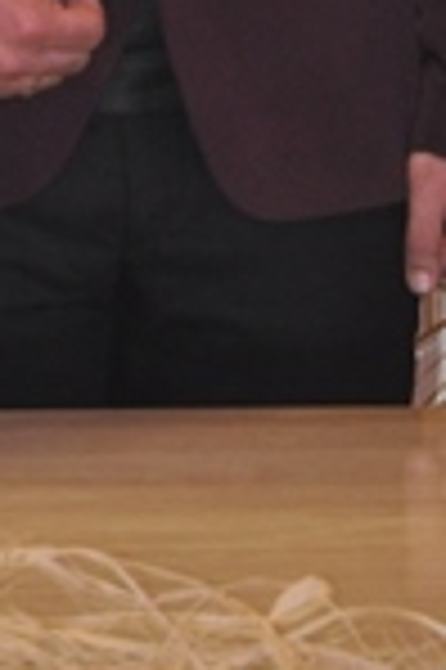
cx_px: -92
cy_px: -598
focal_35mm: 283
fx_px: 5271
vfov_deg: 7.1
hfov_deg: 4.8
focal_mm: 44
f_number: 4.2
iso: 800
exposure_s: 1/60
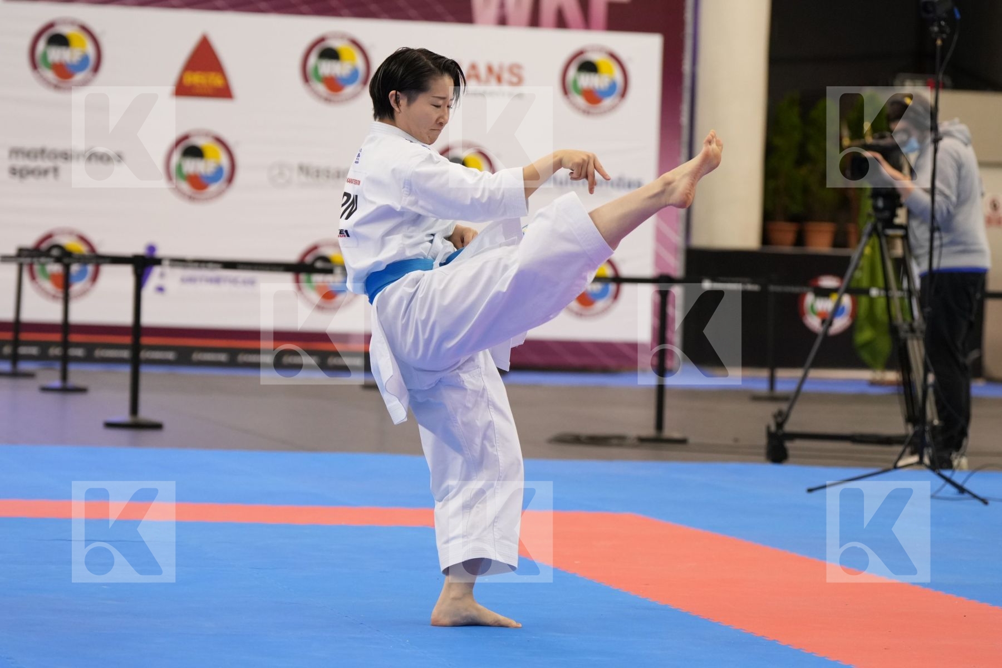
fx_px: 3952
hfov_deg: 14.4
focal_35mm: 142
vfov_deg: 9.7
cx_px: 501
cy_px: 334
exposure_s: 1/500
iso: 1600
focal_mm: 95
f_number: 2.8
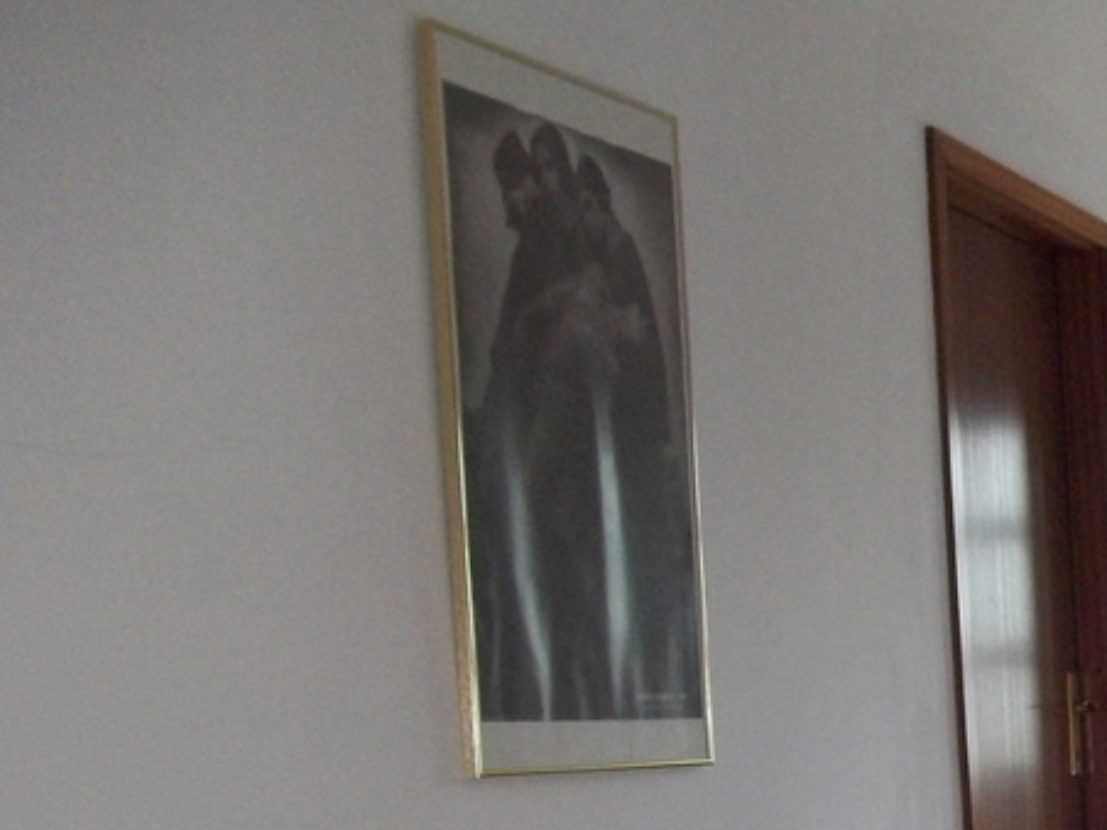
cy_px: 987
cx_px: 1435
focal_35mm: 85
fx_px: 2718
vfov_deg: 16.7
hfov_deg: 20.9
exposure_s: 1/50
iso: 160
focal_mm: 5.7
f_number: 2.9
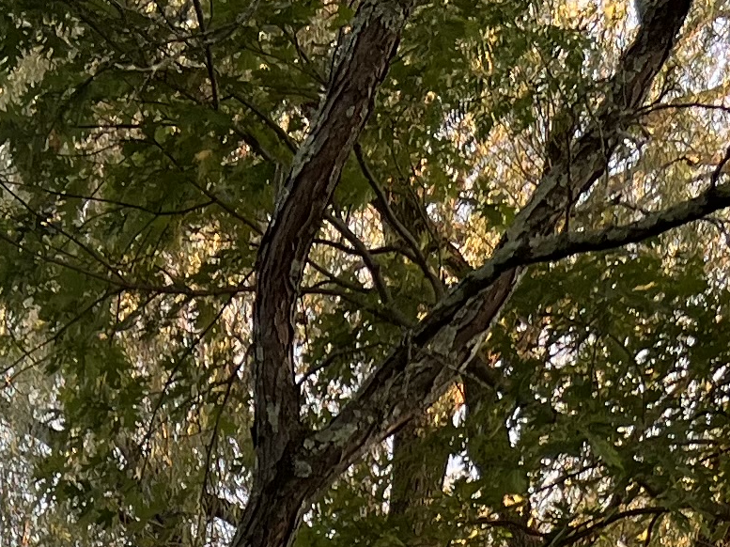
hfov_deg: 14.5
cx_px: 575
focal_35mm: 135
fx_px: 2846
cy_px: 1340
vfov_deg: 9.6
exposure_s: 1/121
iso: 64
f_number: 1.5
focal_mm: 5.7
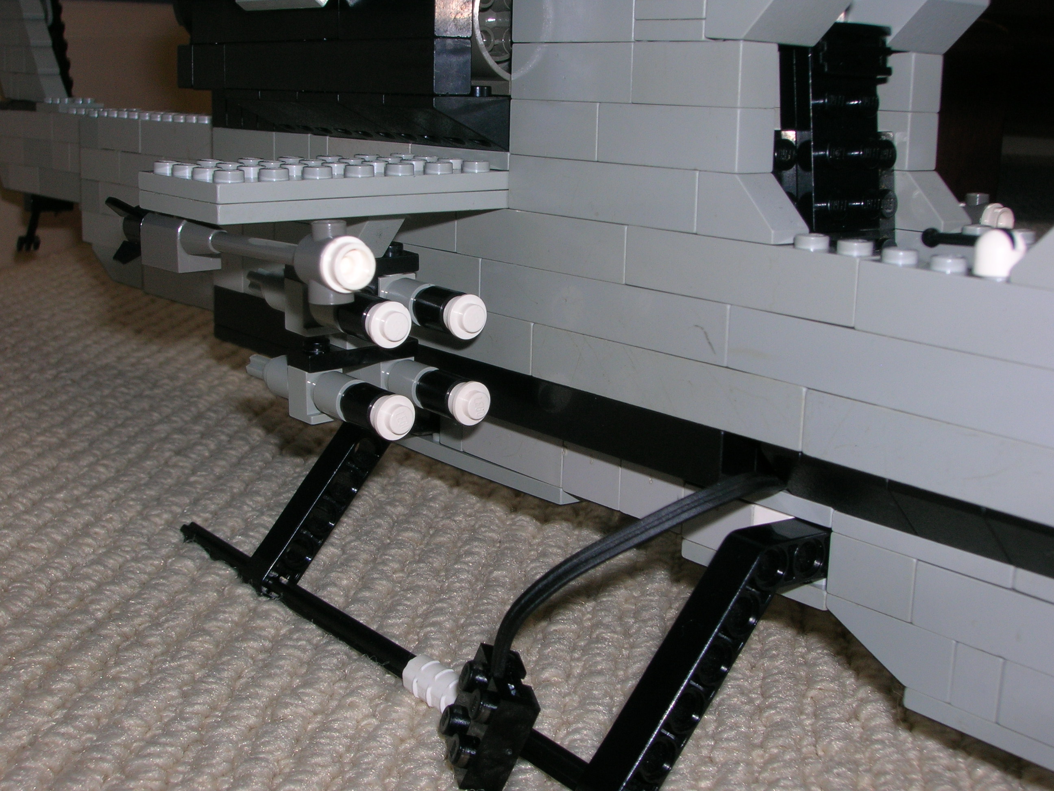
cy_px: 396
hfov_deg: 41.2
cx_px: 527
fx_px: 1401
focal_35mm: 46
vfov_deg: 31.5
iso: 50
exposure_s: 1/60.1
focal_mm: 7.7
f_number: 5.4
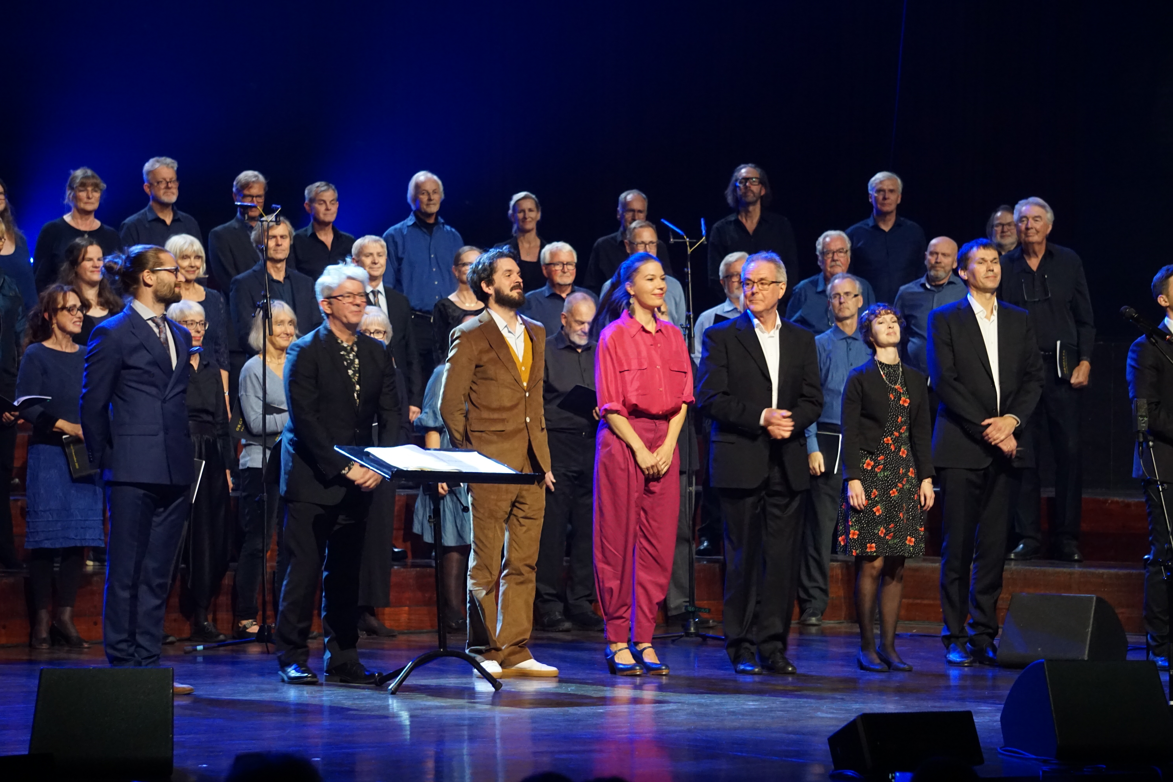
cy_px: 391
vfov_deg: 9.6
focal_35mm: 142
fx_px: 4643
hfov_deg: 14.4
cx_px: 586
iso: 3200
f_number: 5.6
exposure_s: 1/30
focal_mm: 95
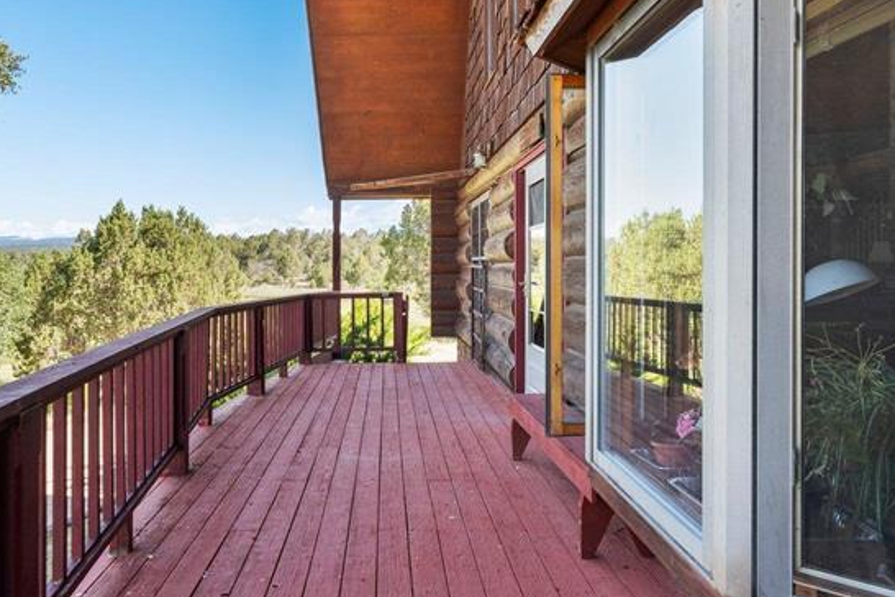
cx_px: 387
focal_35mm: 30
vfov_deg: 43.5
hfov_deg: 61.7
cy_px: 262
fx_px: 746
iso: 400
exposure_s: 1/200
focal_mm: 16
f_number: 8
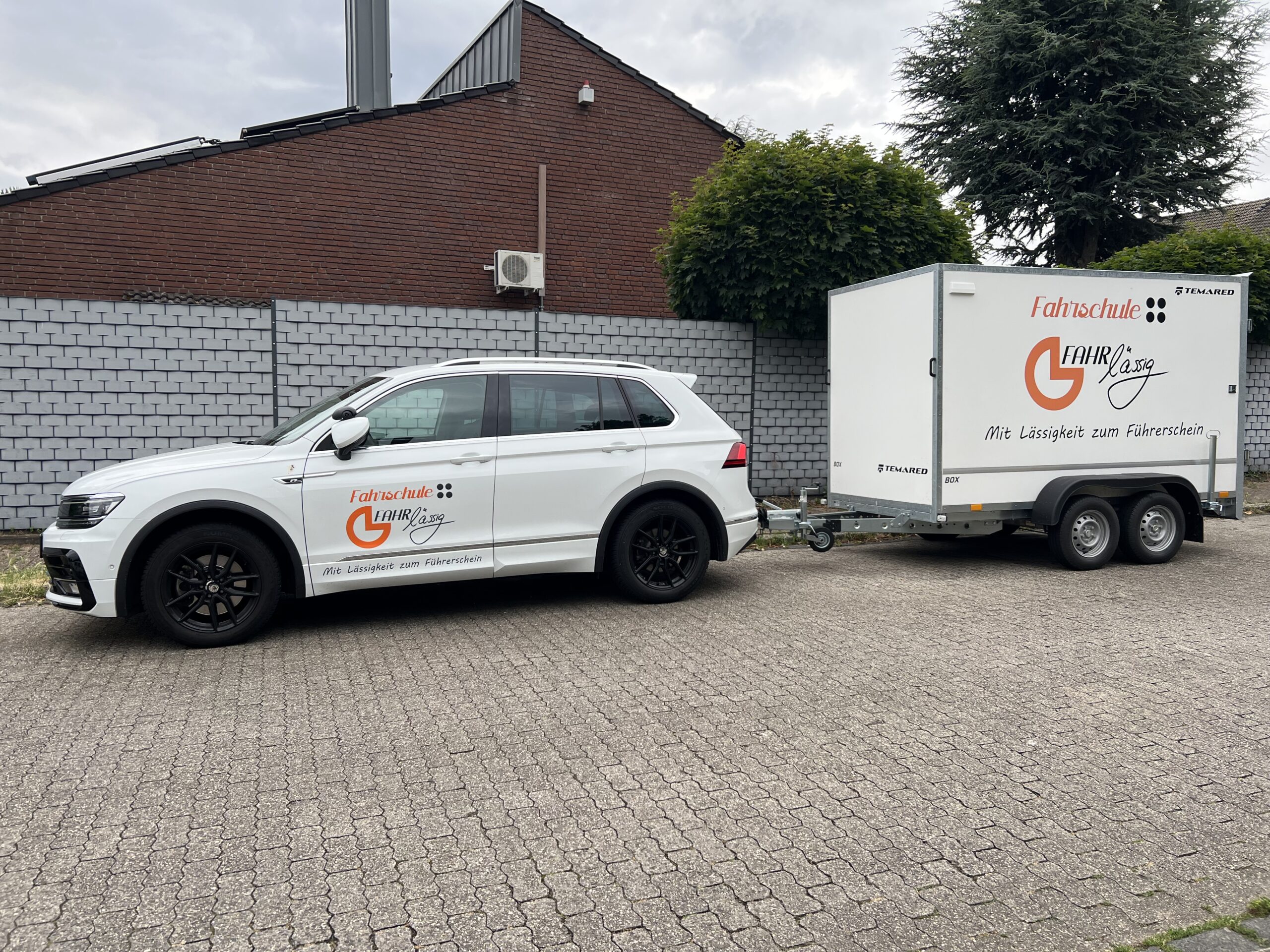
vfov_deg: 53.1
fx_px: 954
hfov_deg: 67.3
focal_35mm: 26
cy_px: 476
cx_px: 635
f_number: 1.5
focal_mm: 5.7
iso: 50
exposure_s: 1/404
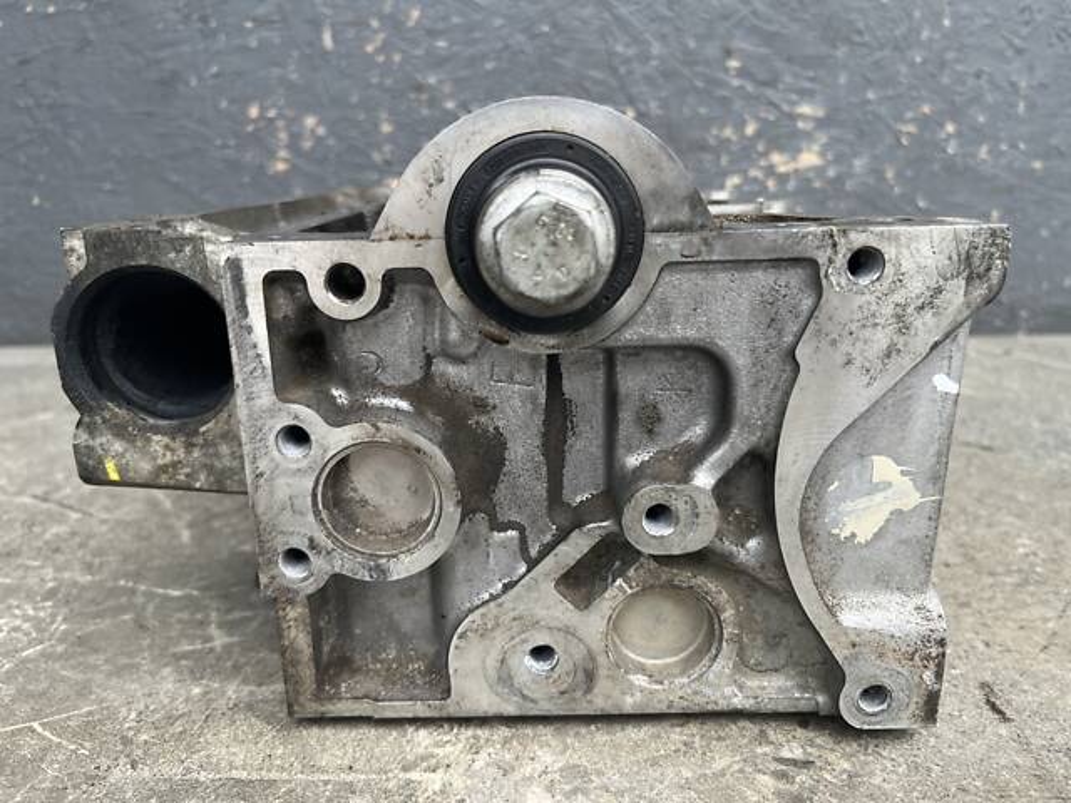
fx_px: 804
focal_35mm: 26
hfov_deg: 67.3
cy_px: 402
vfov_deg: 53.1
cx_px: 536
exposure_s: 1/122
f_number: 1.6
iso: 32
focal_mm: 5.1
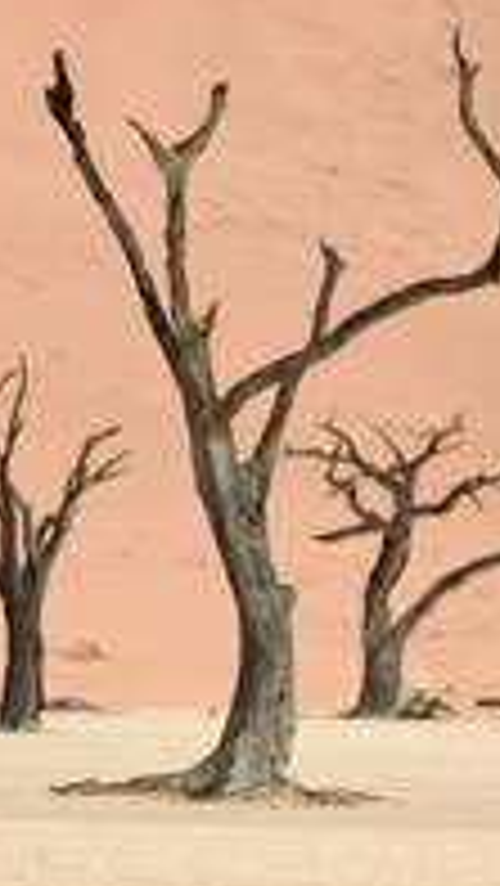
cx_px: -266
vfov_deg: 6.0
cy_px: 360
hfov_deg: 3.4
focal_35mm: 358
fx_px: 8427
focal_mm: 160
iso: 100
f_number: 8
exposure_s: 1/80
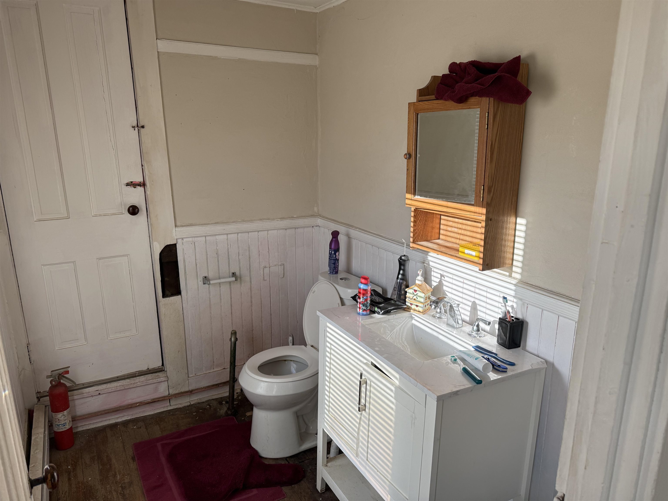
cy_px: 250
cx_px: 334
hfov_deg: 71.6
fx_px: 463
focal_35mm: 24
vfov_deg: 56.8
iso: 100
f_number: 1.78
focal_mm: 6.76
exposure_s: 1/393
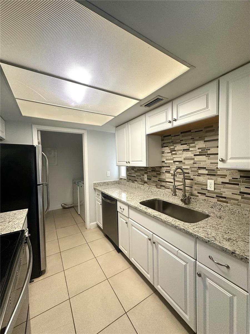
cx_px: 125
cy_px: 167
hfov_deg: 85.7
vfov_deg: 102.1
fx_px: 135
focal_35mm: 14
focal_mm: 2.22
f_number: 2.2
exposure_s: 1/120
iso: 250
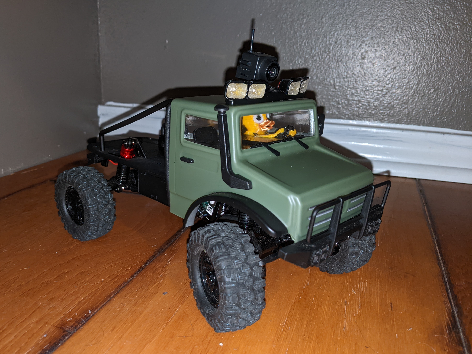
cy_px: 188
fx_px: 409
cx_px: 211
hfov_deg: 59.8
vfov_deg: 46.8
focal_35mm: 30
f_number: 1.8
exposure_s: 1/24
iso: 188
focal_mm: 4.44
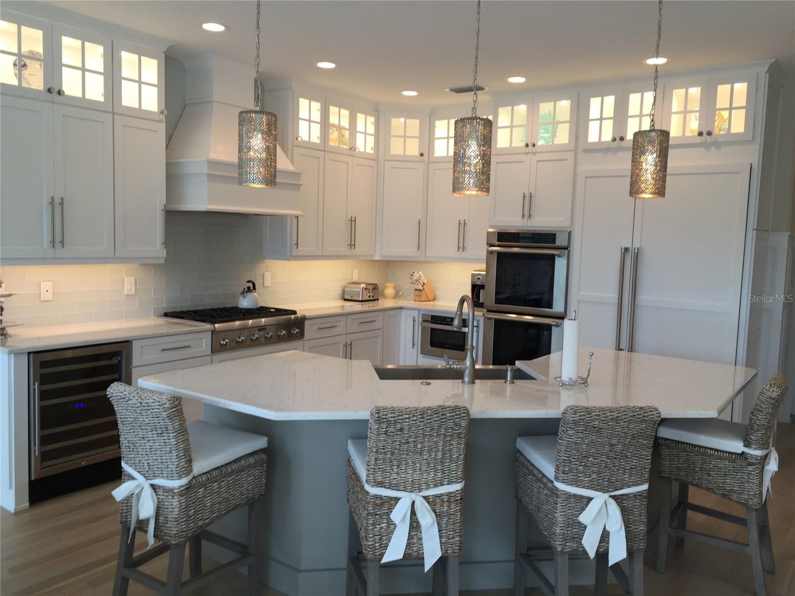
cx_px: 398
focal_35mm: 29
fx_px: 666
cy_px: 298
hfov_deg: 61.7
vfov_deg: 48.2
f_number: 2.2
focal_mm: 4.15
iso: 32
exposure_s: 1/60
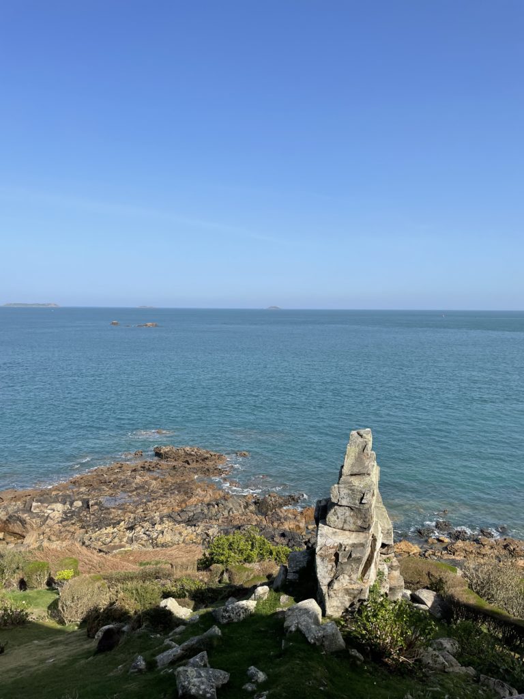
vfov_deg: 67.3
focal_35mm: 26
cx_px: 262
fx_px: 525
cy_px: 350
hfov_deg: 53.1
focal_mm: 4.2
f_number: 1.6
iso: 32
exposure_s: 1/4000
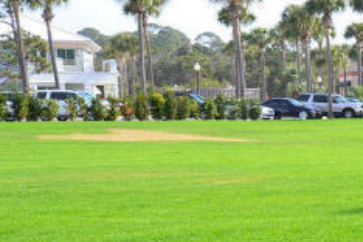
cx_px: 515
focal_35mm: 111
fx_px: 1119
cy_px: 295
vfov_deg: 12.1
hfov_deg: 17.0
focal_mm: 24
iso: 400
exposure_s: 1/200
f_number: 10
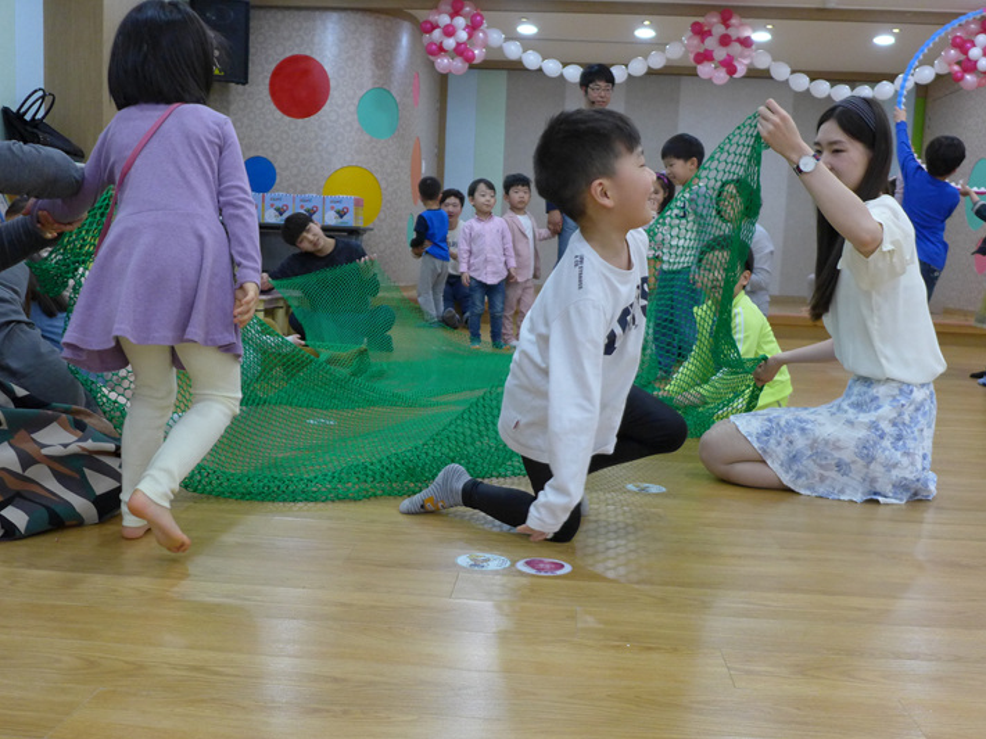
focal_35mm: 36
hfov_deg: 51.4
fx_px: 1025
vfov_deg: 39.6
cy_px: 405
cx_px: 488
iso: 400
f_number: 1.6
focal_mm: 6.3
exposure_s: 1/250
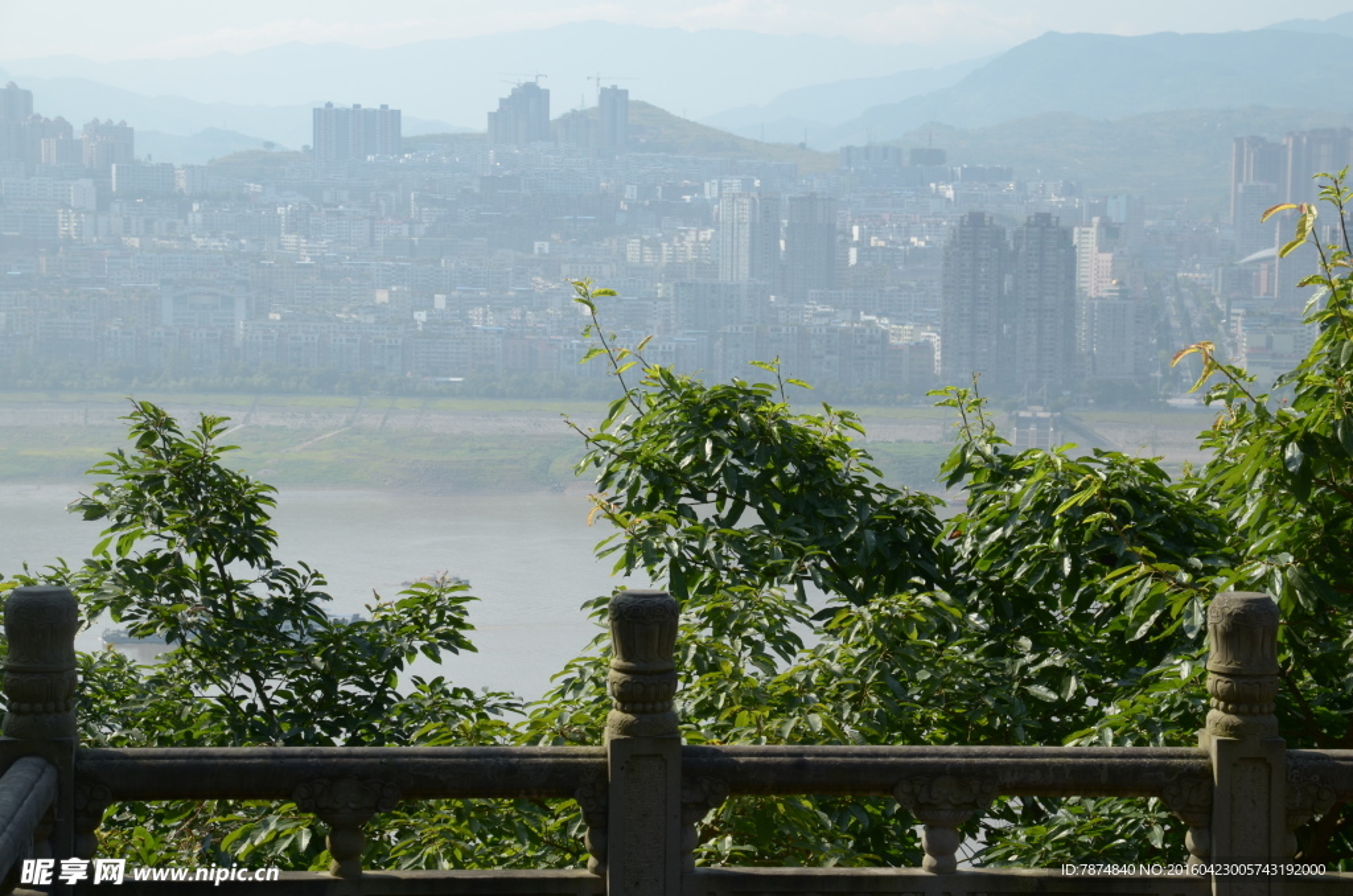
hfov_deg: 24.2
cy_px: 448
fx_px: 3150
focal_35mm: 84
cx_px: 676
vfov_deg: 16.2
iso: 200
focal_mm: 56
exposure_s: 1/320
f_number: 10
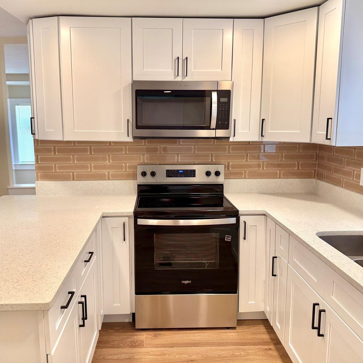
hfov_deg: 55.6
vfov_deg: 55.6
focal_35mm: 29
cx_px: 167
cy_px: 178
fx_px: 344
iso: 125
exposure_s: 1/120
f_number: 1.78
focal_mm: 6.76
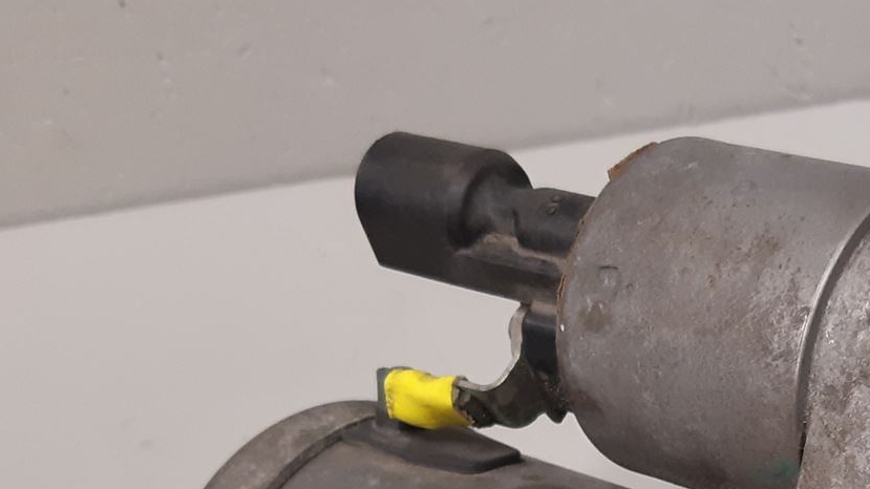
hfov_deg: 29.2
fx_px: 1615
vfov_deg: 16.2
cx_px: 746
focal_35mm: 70
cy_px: 652
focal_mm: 3.93
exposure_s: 1/50
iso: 160
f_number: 1.7
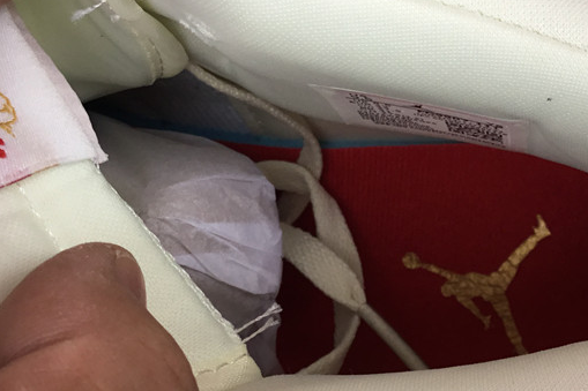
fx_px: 931
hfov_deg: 34.9
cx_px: 370
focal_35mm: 57
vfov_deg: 23.7
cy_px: 219
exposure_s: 1/100
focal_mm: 3.3
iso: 40
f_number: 2.4
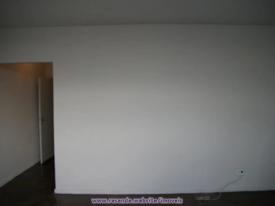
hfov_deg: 56.8
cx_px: 138
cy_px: 103
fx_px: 254
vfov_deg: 44.2
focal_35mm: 32
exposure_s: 1/60
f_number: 2.9
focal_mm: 5.7
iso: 80
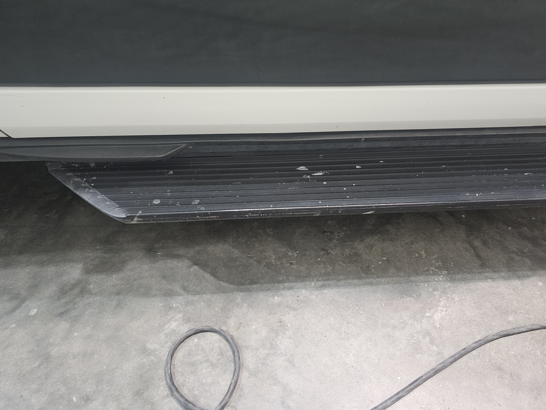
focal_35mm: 23
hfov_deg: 73.9
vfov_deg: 58.9
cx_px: 273
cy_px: 205
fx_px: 363
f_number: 1.7
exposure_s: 1/33.3
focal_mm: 6.3
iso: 500
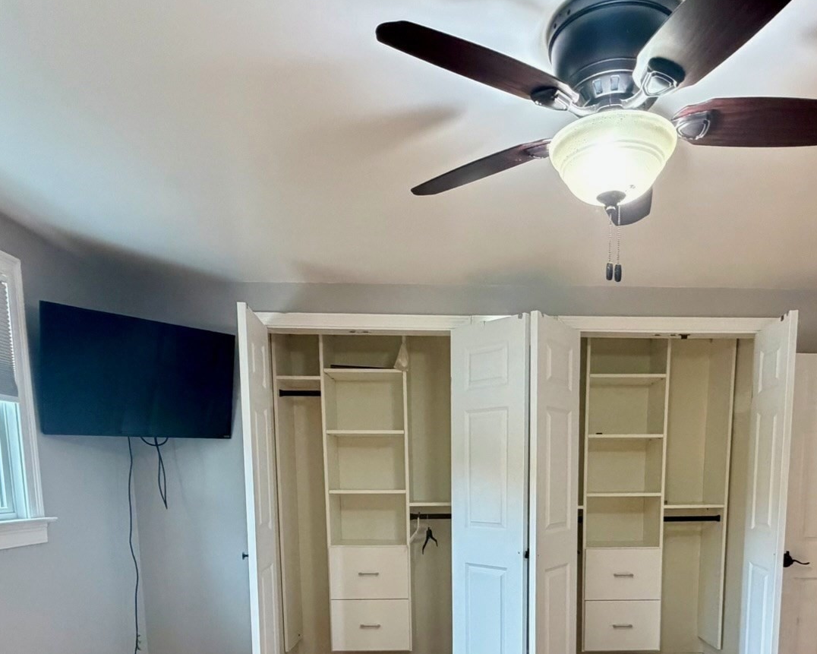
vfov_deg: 49.9
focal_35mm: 26
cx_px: 516
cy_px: 567
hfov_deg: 65.0
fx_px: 629
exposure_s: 1/60
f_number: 2.2
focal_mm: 2.22
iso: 800
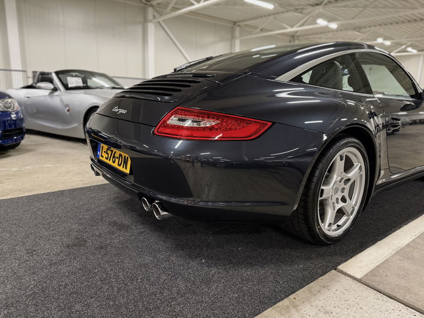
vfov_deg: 56.8
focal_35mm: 24
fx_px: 294
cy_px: 159
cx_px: 212
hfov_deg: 71.6
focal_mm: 6.76
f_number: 1.78
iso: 800
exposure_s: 1/33
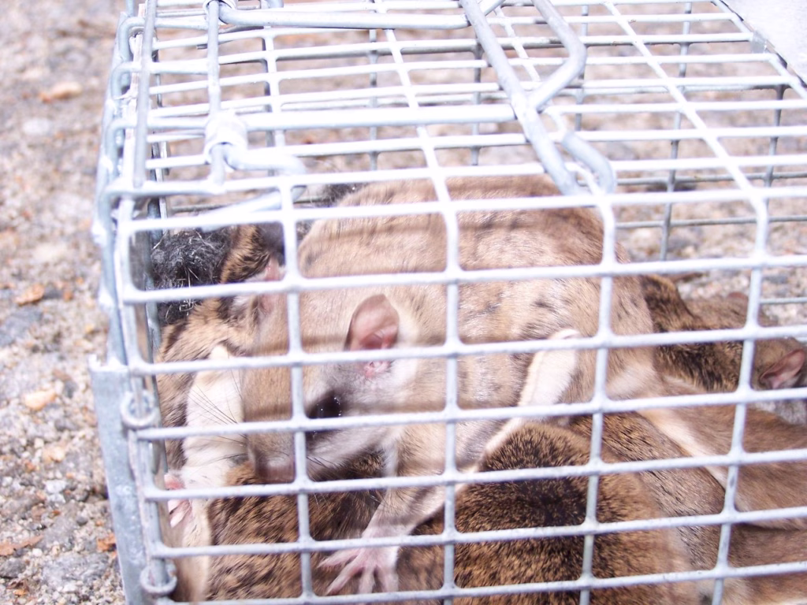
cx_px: 404
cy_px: 302
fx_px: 1562
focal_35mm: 67
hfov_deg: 29.0
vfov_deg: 21.9
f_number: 3.2
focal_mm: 11.1
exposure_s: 1/90
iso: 140
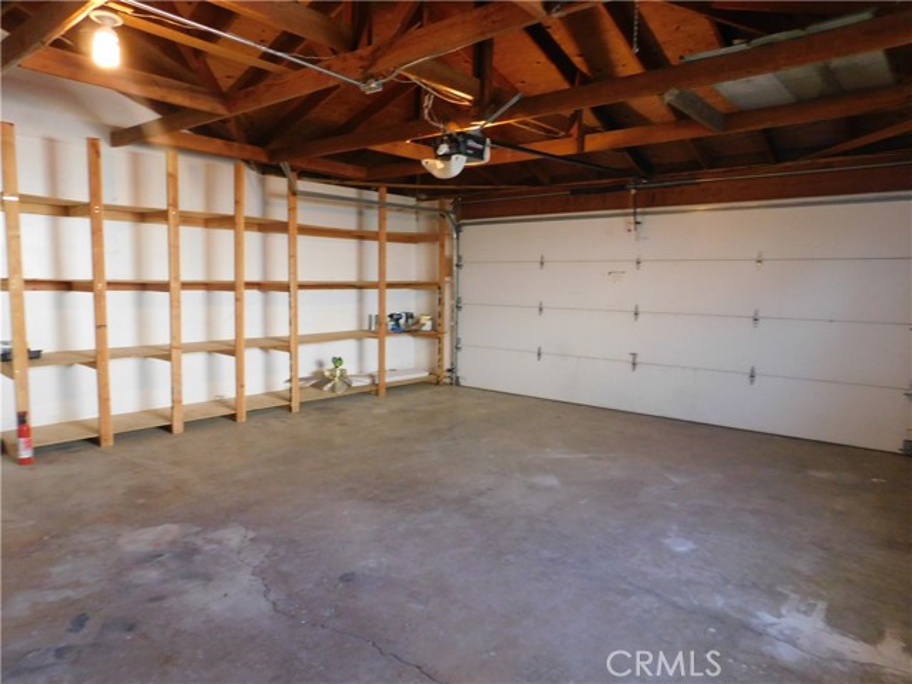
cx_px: 456
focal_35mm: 23
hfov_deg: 73.9
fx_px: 606
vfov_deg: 58.9
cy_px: 342
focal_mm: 4
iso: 400
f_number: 3
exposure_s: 1/20
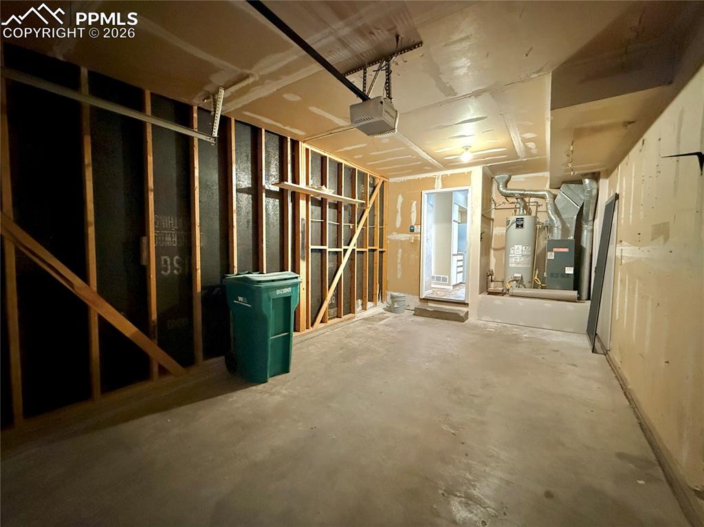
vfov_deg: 85.6
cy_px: 264
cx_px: 352
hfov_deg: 102.1
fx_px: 285
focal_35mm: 14
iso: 1000
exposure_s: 1/40
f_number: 2.2
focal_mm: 2.22
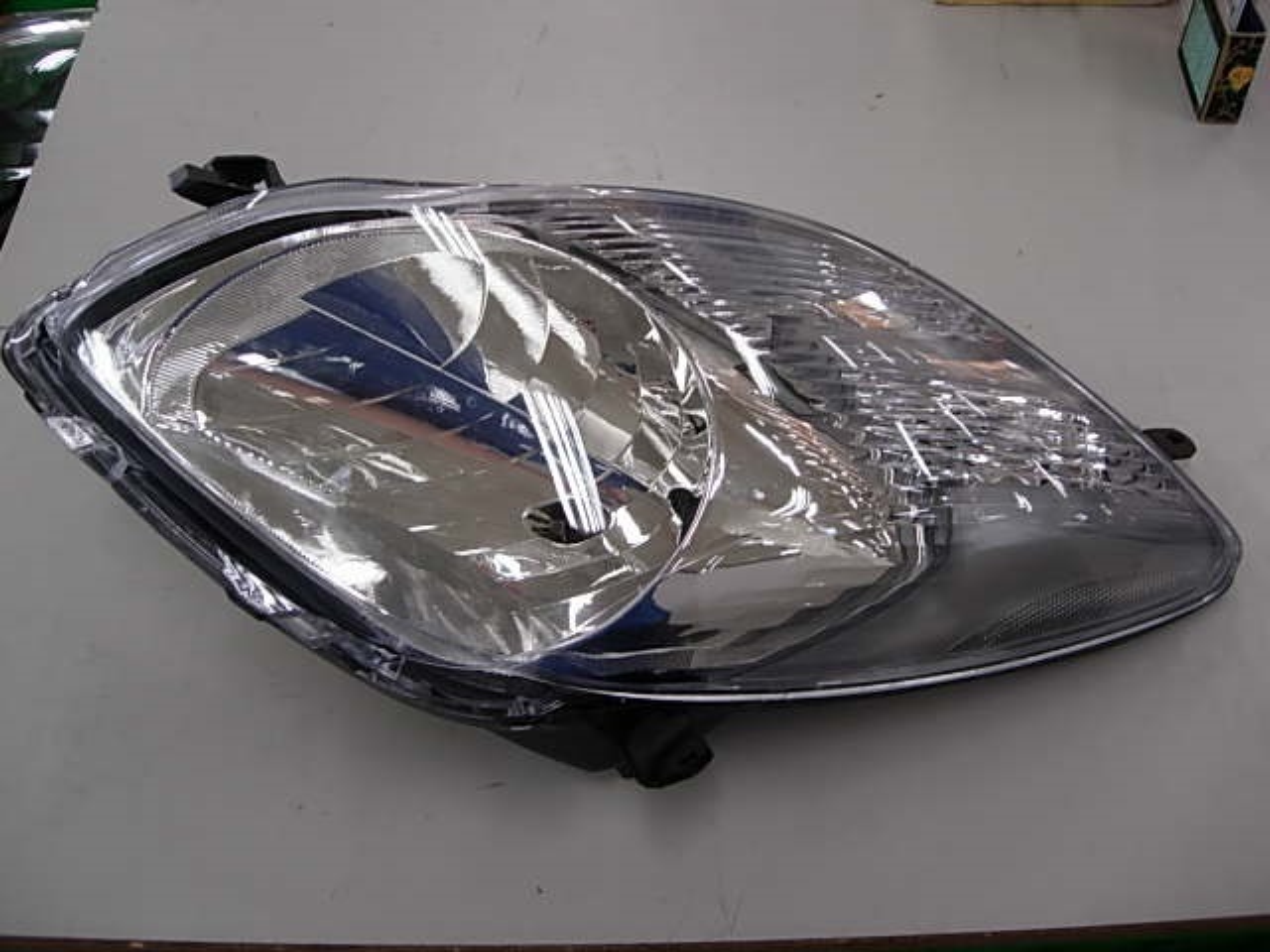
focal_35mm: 38
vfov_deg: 37.7
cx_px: 635
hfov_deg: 49.0
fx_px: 1394
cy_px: 476
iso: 64
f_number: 2.8
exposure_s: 1/60.4
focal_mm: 7.8
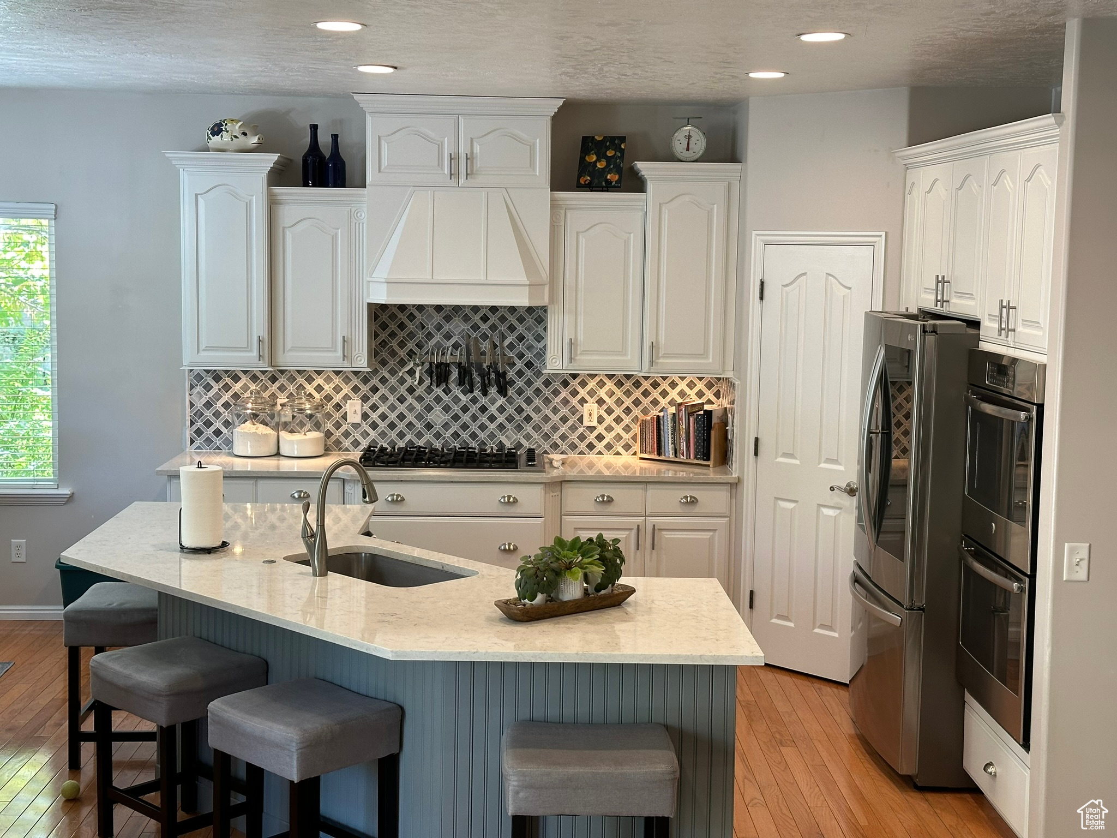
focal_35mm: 48
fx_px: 1549
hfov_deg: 39.7
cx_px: 558
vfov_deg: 30.3
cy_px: 419
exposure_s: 1/60
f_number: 1.78
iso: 80
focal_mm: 6.86
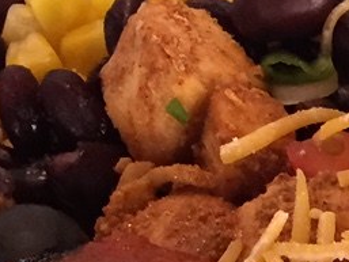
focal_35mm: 184
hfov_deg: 10.1
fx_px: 1856
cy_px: 581
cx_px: 642
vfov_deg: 7.6
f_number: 2.2
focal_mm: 4.15
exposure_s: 1/30
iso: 160
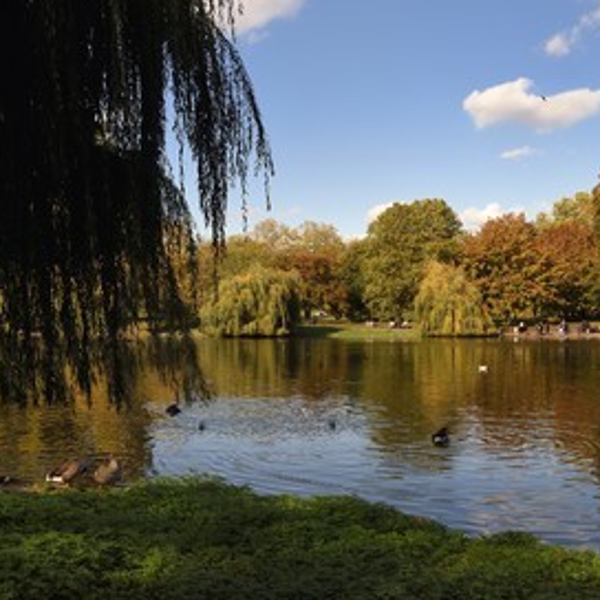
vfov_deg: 40.0
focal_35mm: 42
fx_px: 824
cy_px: 296
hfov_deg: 40.0
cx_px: 311
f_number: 20
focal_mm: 32
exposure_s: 1/160
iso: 400
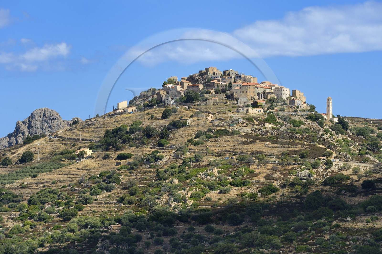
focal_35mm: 200
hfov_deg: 10.3
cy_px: 127
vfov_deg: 6.9
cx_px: 191
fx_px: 2122
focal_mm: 200
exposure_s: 1/320
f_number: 10
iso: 200
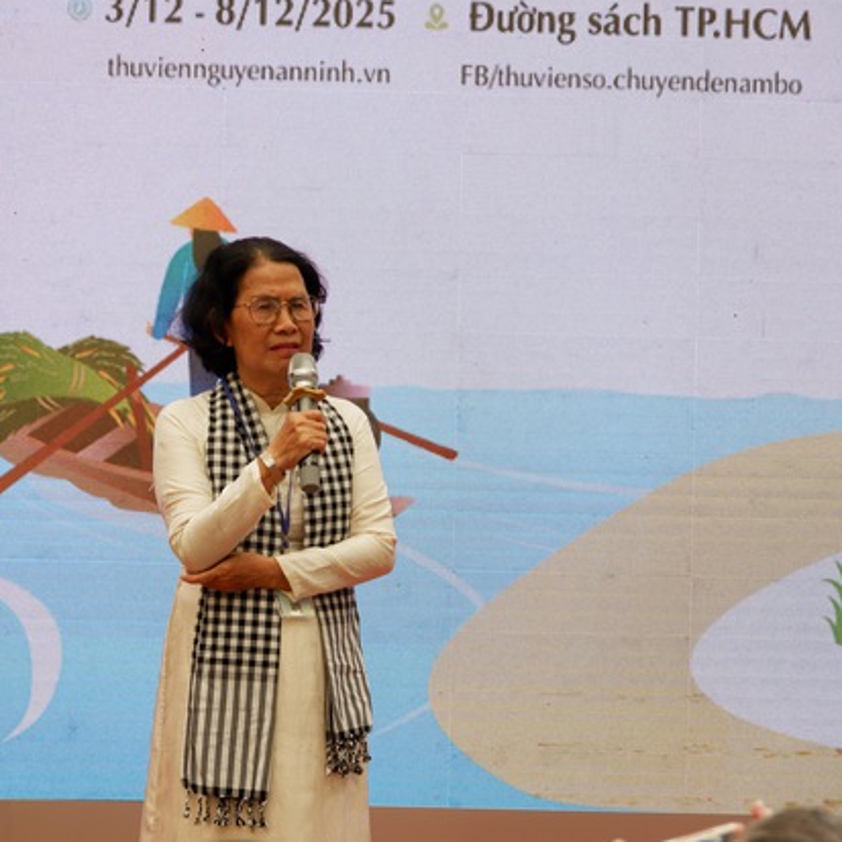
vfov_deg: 11.1
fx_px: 4348
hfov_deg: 11.1
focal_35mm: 158
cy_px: 409
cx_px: 310
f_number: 4
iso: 400
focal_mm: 80
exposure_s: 1/150
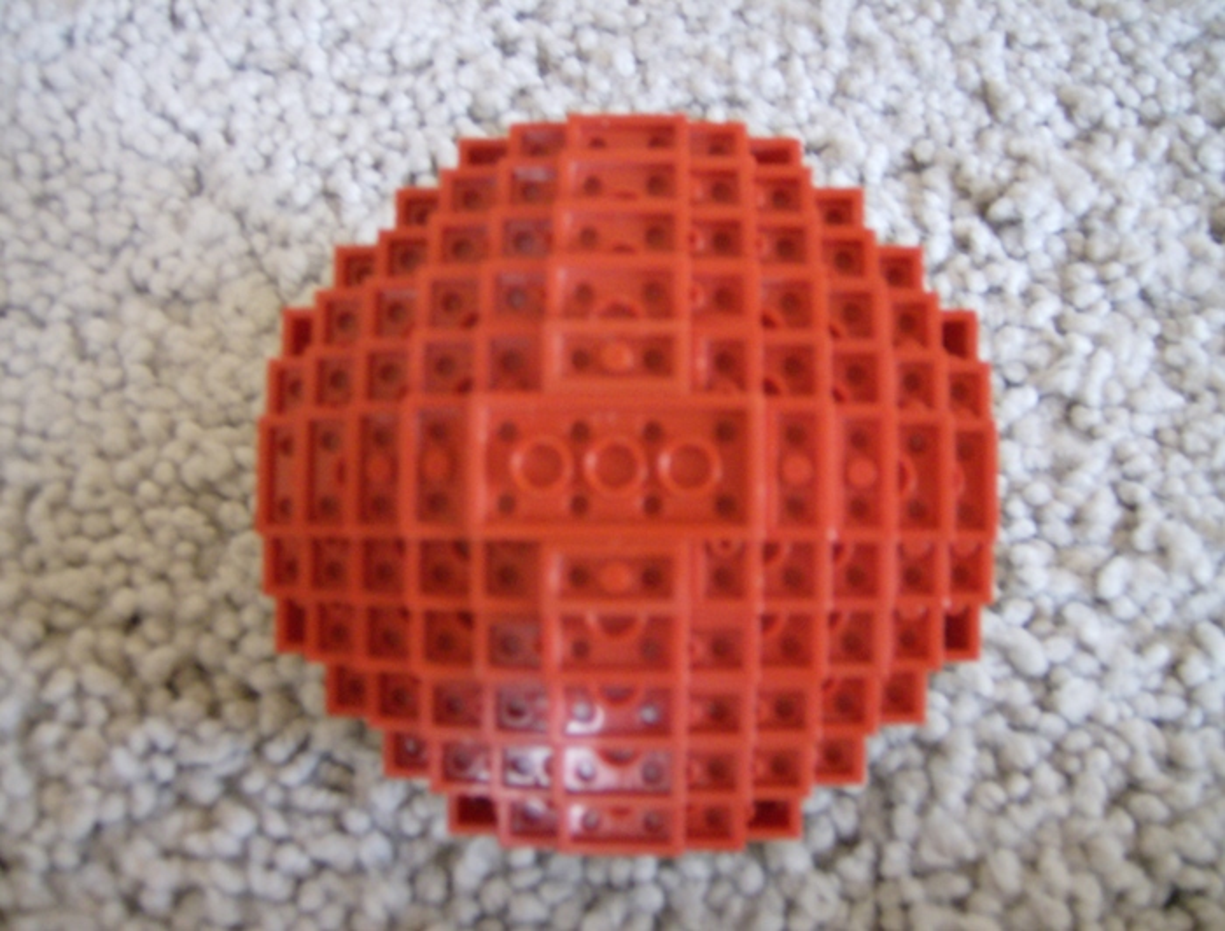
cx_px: 612
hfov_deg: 51.1
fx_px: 1280
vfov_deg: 40.0
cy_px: 466
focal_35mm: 36
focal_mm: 6
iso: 200
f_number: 2.8
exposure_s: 1/3.99
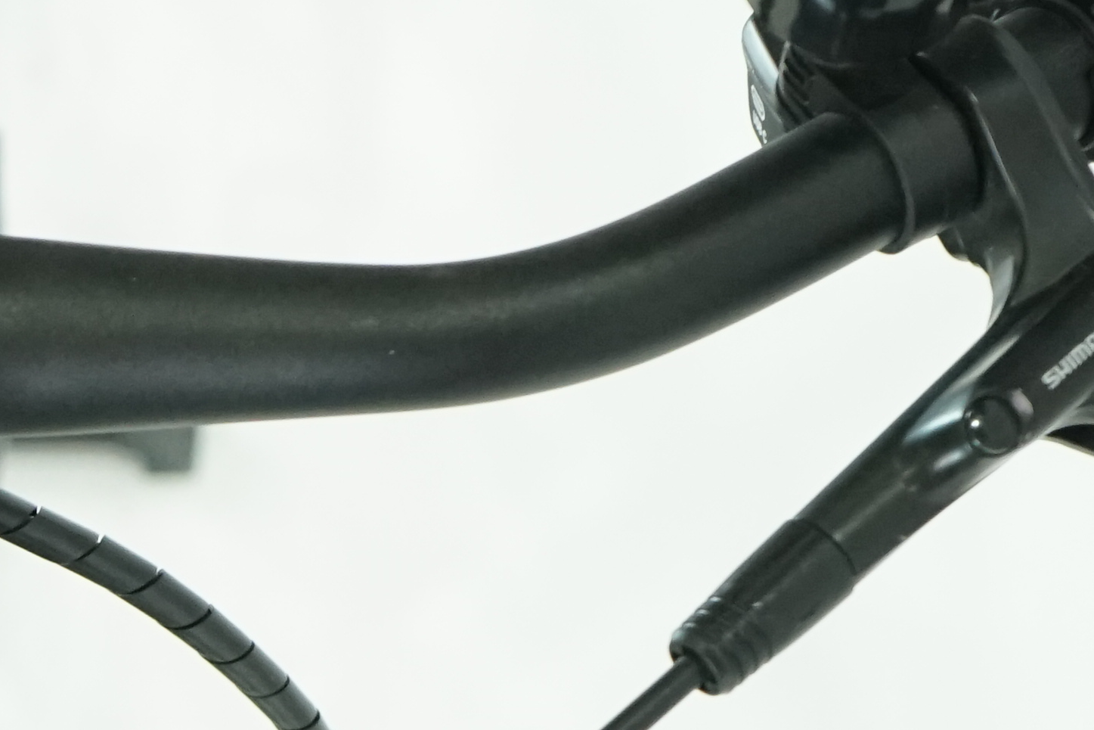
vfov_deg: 8.0
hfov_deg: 11.8
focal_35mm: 170
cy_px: 850
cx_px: -321
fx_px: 5166
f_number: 5
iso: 2500
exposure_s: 1/200
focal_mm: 41
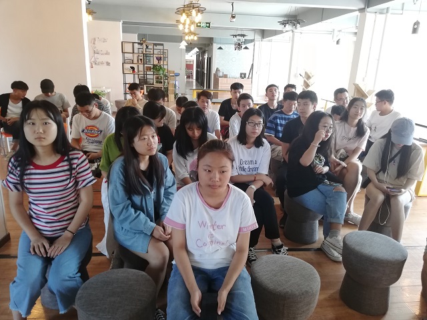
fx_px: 321
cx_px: 214
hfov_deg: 67.3
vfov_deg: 53.1
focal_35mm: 26
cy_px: 160
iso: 320
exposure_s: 1/33.3
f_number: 2.2
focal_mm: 3.81
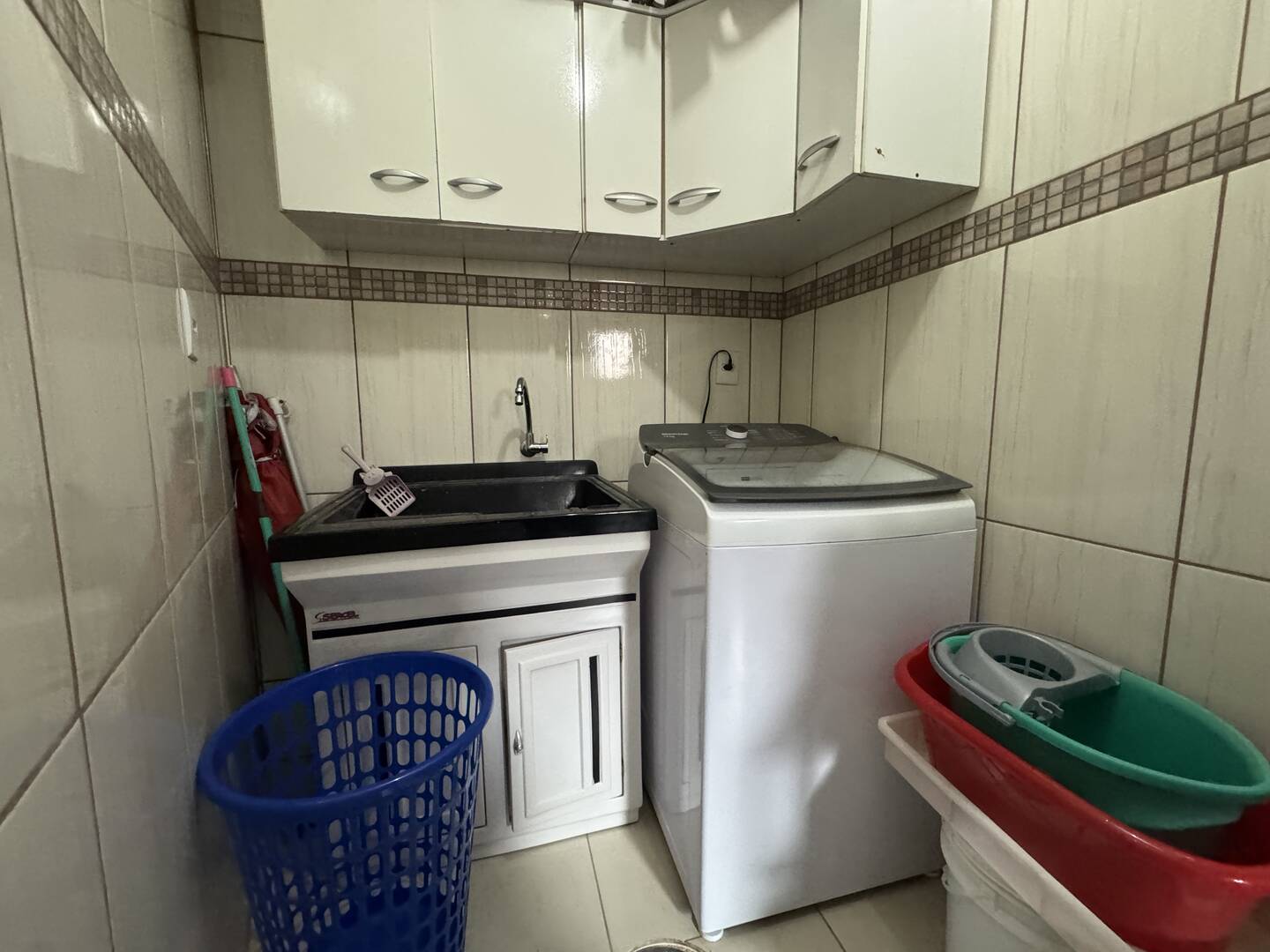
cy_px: 476
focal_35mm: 14
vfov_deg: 85.7
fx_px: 514
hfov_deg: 102.1
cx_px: 635
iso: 1000
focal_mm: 2.22
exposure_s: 1/60
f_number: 2.2
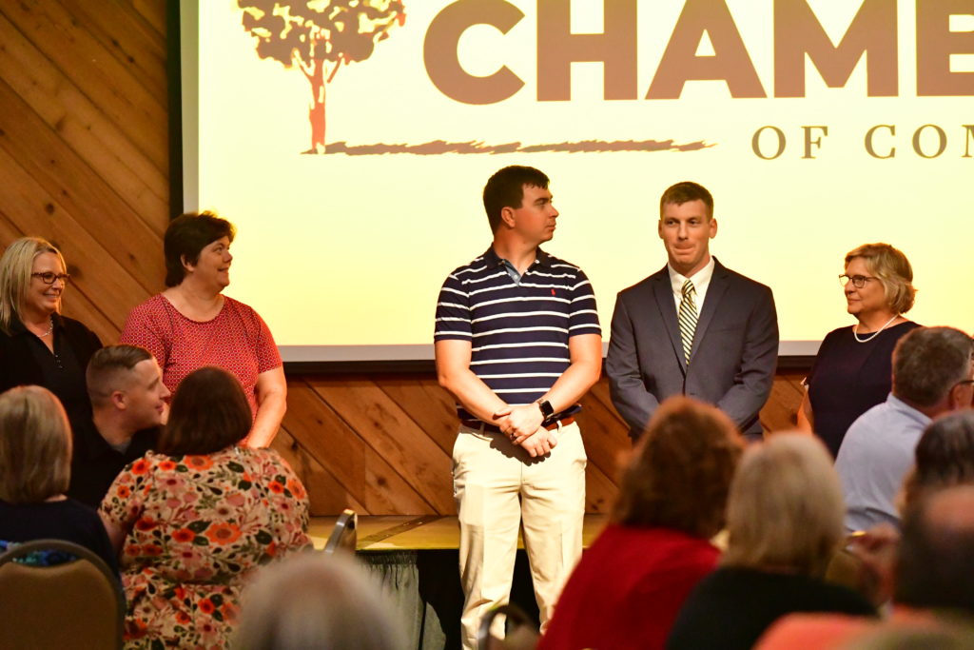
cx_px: 487
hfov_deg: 15.9
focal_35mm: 129
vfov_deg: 10.6
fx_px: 3490
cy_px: 325
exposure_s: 1/400
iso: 10000
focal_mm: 86
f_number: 2.8
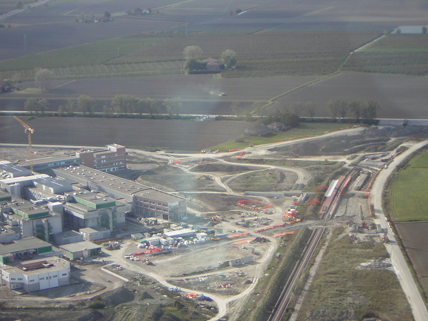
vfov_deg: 13.7
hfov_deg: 18.2
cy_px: 160
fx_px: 1335
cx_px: 214
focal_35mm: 108
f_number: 4.7
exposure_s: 1/162
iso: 50
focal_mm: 14.1
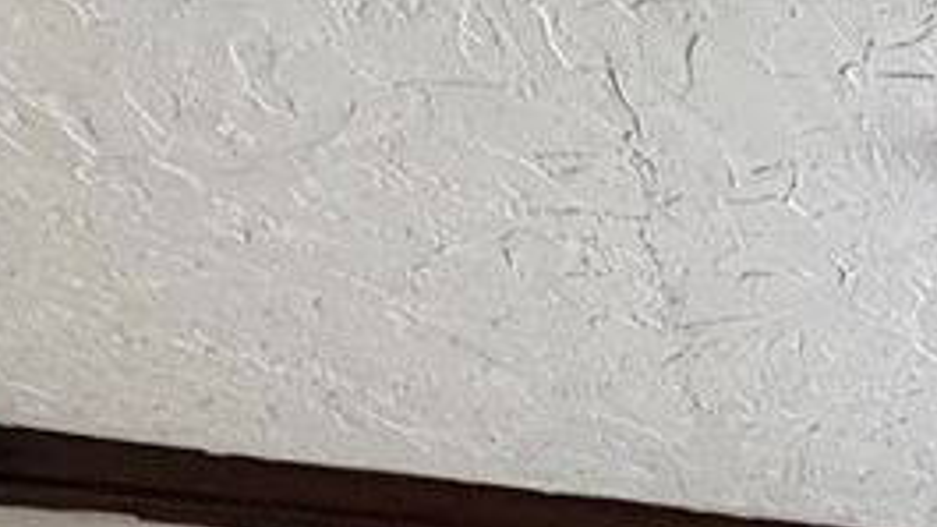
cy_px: 1348
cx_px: 1425
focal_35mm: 59
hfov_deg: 25.8
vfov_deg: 13.4
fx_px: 1466
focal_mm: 2.22
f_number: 2.2
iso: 200
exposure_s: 1/121
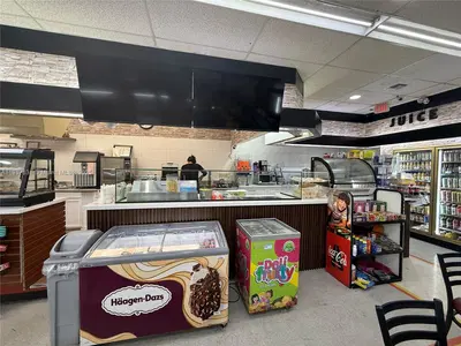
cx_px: 230
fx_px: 186
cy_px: 173
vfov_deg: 85.7
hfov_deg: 102.1
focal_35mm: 14
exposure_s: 1/120
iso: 100
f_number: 2.2
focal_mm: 2.22
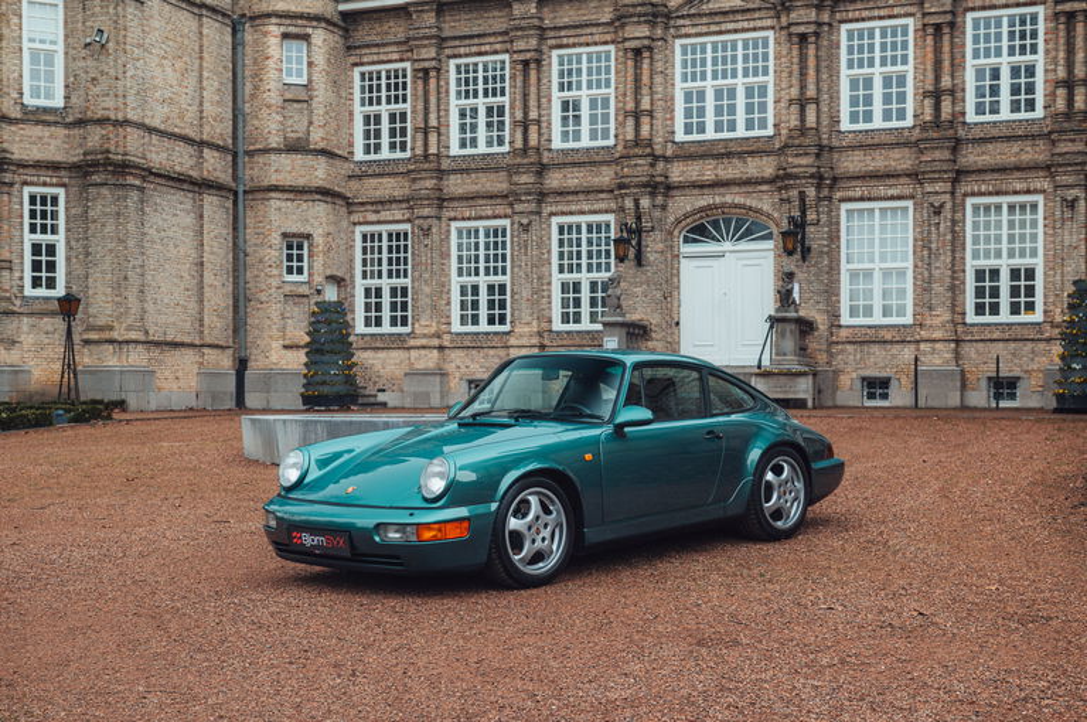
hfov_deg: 39.6
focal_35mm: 50
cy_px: 361
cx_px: 544
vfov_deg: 26.9
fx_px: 1508
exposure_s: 1/100
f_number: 5.6
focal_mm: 50
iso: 400
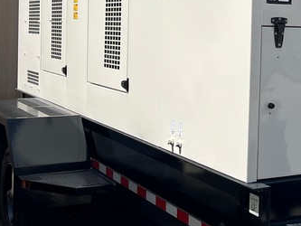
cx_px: 343
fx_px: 696
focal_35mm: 80
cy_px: 32
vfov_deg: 18.2
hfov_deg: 22.8
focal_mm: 5.1
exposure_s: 1/4149
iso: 50
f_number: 1.6
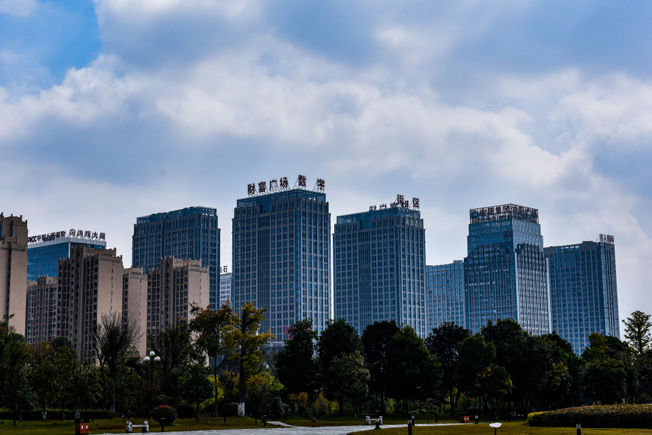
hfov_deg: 33.3
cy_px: 179
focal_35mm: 60
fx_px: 1087
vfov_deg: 22.6
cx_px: 283
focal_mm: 48
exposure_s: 1/800
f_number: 8
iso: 160
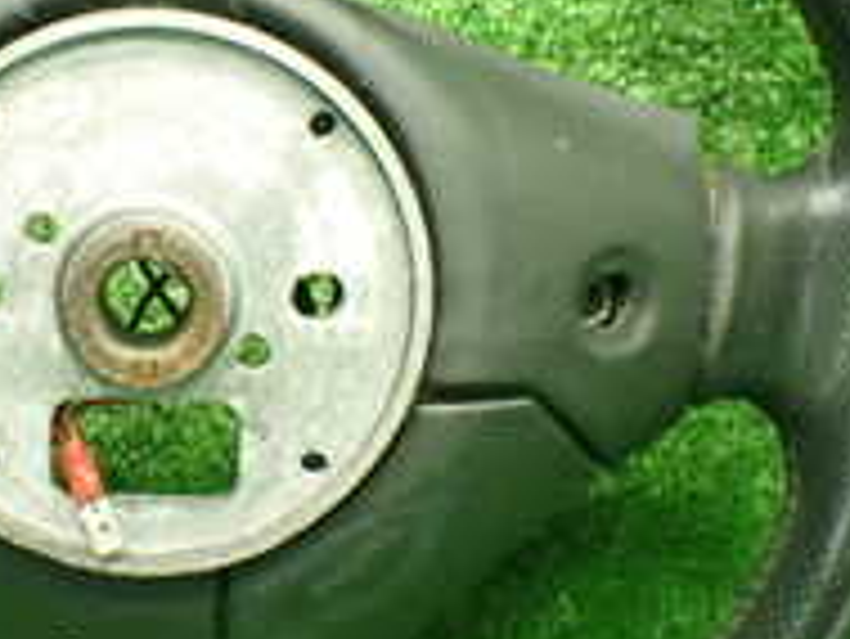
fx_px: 2334
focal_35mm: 95
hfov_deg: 20.3
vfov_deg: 15.6
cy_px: 230
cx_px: 139
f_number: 2.3
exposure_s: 1/50
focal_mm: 5.4
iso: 800
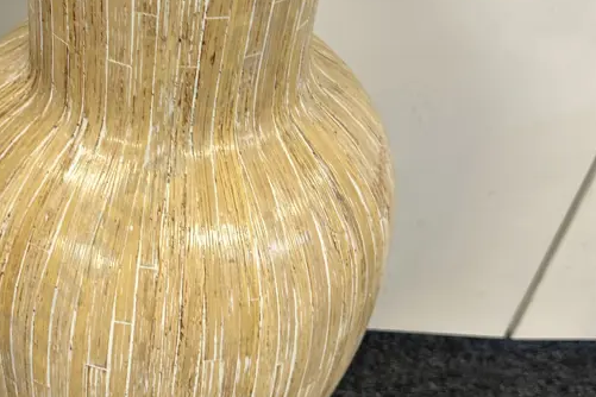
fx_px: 844
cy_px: 174
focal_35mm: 51
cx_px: 152
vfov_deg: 26.5
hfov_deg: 37.9
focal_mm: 6.86
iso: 160
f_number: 1.78
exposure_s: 1/50
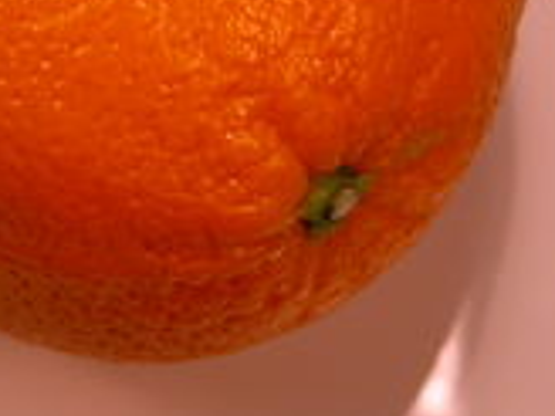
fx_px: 5788
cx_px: 146
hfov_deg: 5.5
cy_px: -30
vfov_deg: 4.1
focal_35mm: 361
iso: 100
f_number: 3.9
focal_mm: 37.7
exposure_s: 1/155
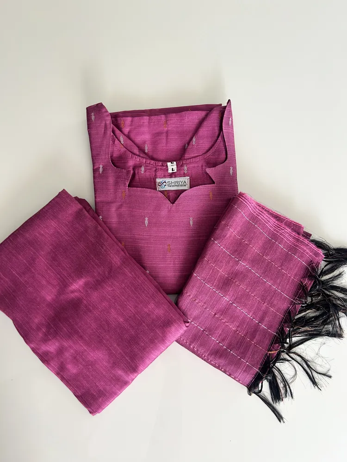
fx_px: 348
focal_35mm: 26
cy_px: 231
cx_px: 174
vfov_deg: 67.3
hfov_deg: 53.1
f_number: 1.5
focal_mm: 5.7
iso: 125
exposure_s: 1/114
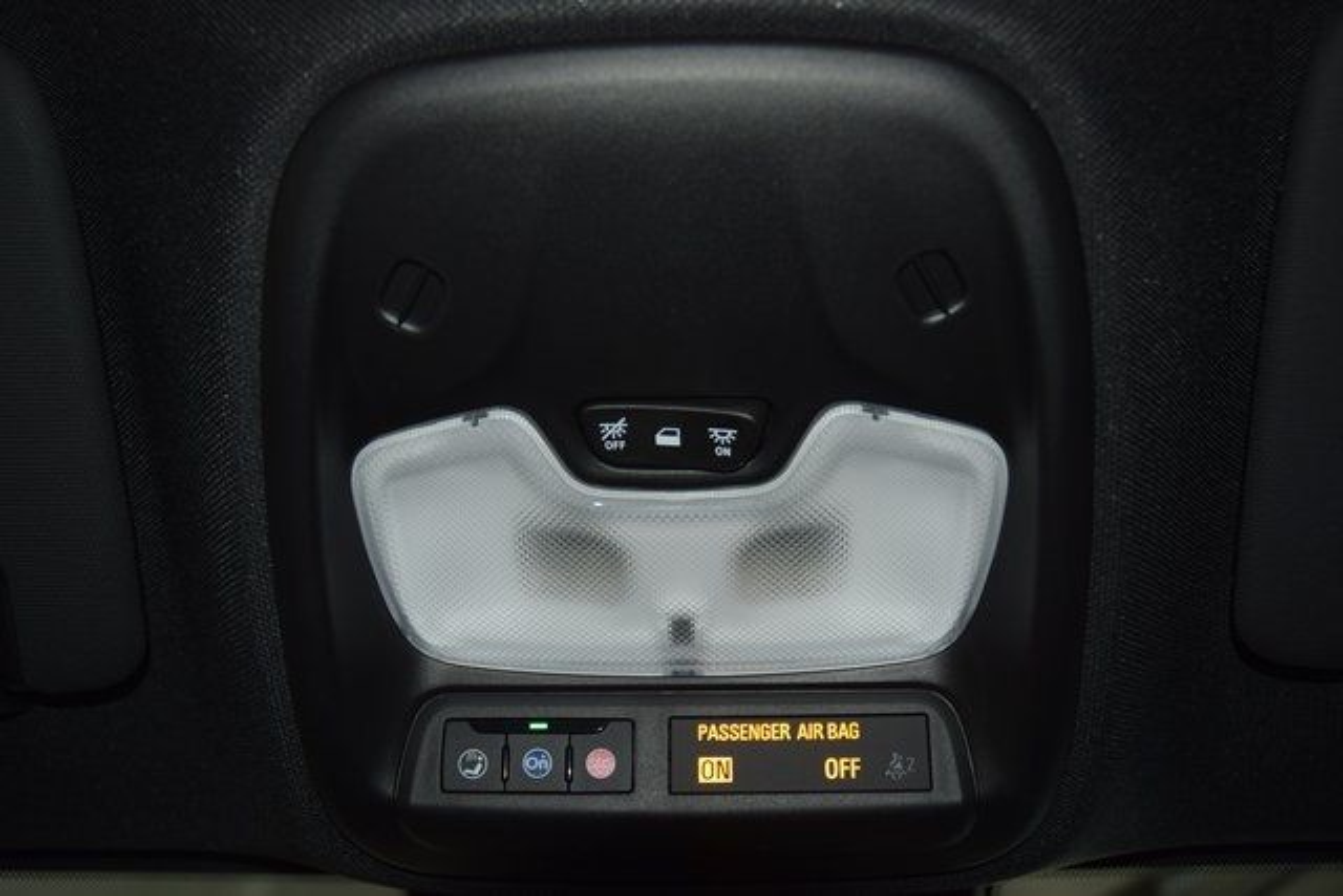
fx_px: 1343
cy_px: 448
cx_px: 672
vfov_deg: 36.9
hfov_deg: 53.1
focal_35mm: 36
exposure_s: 1/60
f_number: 3.8
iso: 220
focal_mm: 24
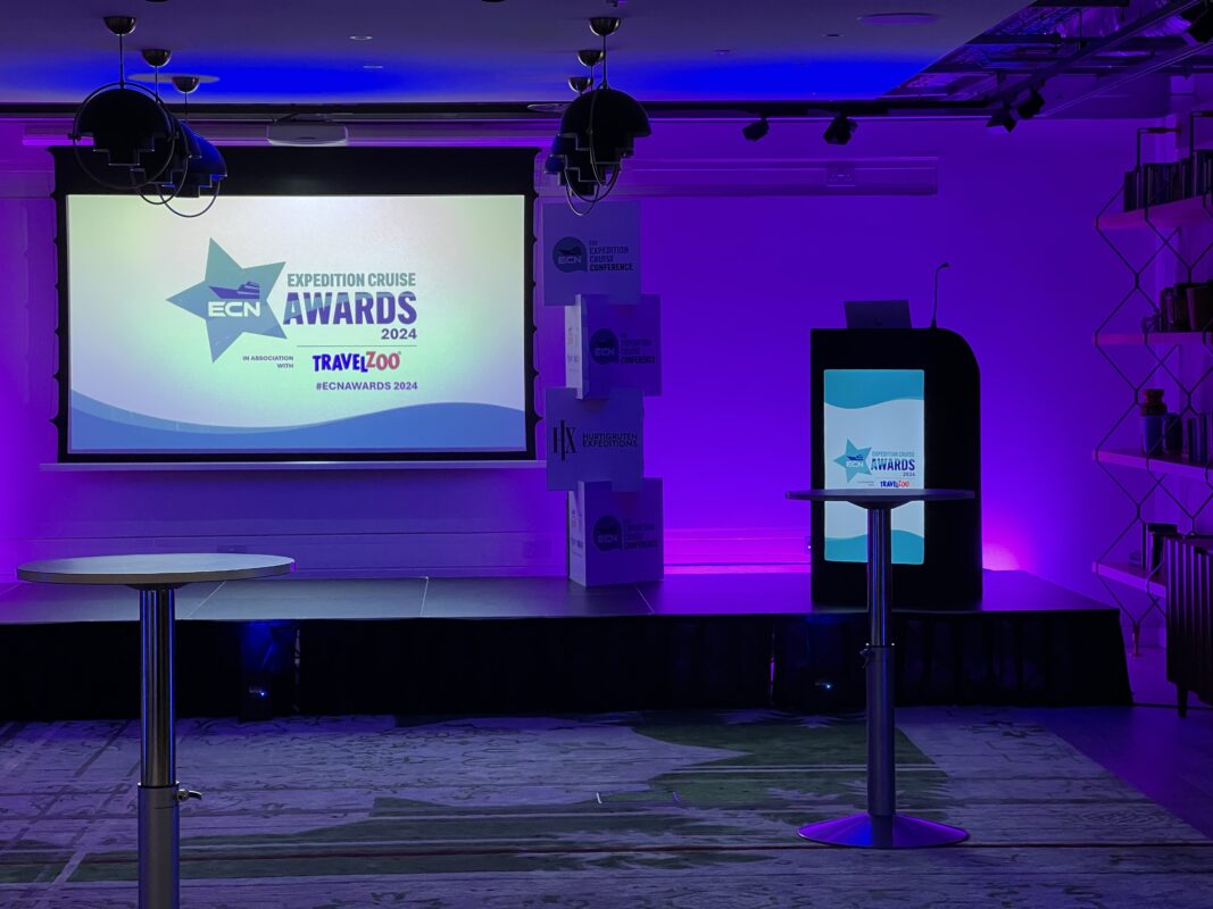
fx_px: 2698
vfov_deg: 19.1
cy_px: 454
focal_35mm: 77
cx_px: 606
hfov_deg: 25.3
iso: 320
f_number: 2.8
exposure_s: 1/50
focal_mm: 9
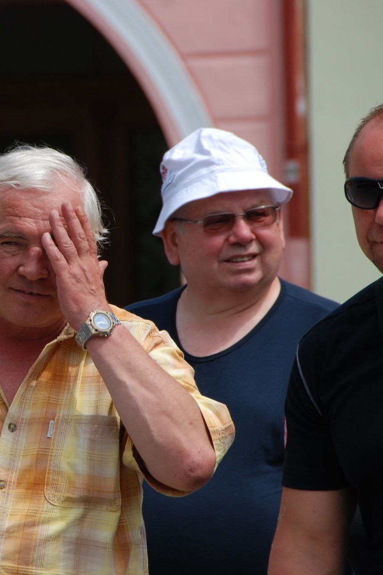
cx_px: -9
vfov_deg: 4.6
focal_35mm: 450
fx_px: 7185
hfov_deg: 3.1
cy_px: 288
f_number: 8
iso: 200
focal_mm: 200
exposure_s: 1/500
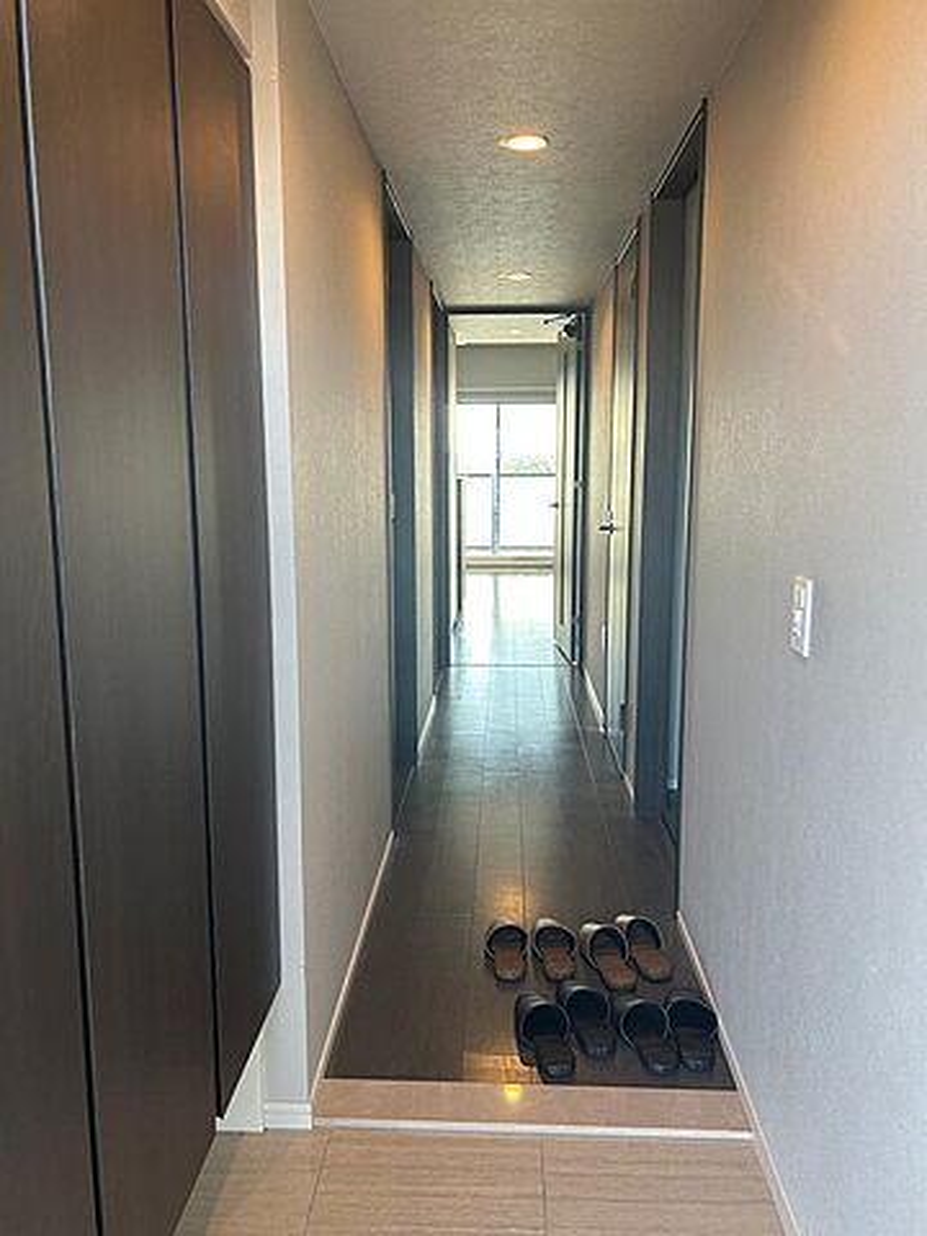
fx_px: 928
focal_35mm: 26
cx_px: 464
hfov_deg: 53.1
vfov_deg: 67.3
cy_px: 618
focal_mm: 5.7
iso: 64
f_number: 1.5
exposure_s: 1/121
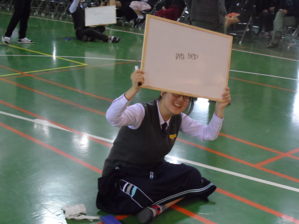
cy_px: 112
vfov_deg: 23.7
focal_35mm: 62
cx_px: 150
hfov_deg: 31.2
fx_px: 536
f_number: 4.2
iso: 800
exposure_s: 1/30
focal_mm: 10.2
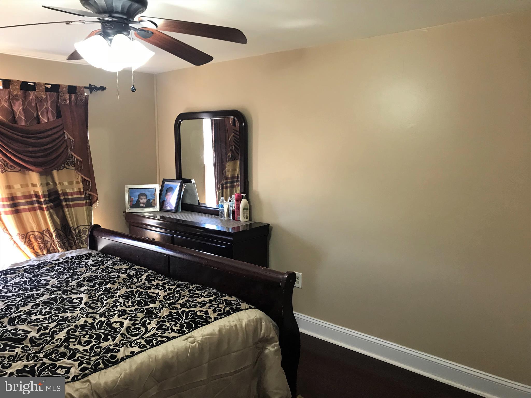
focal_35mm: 28
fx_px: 430
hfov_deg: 63.4
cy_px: 199
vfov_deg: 49.7
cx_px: 266
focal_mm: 3.99
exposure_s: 1/24
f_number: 1.8
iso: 40
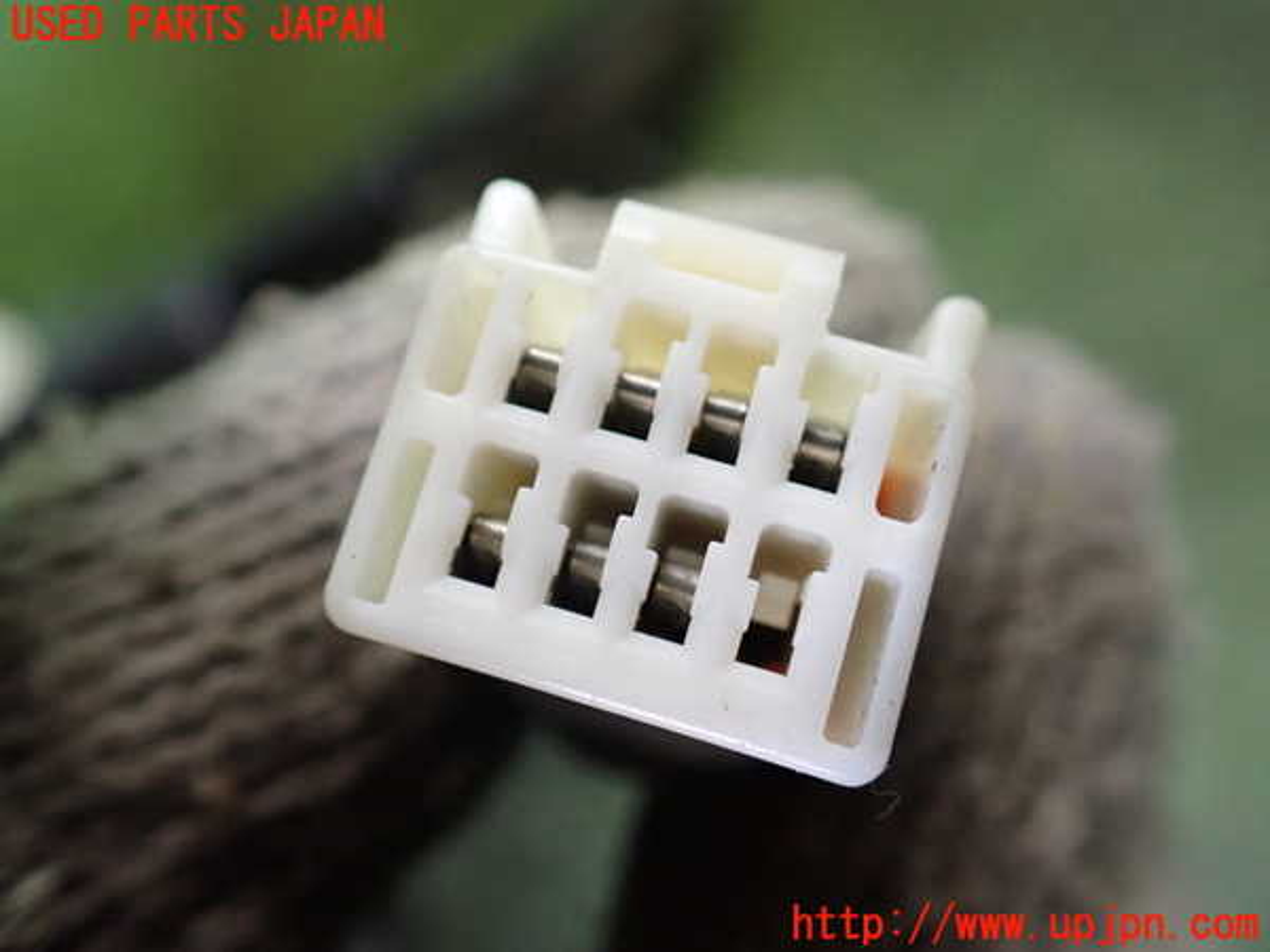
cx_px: 635
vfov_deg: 46.8
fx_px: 1101
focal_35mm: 30
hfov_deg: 60.0
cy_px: 476
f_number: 2.3
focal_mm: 5.4
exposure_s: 1/50
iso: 800
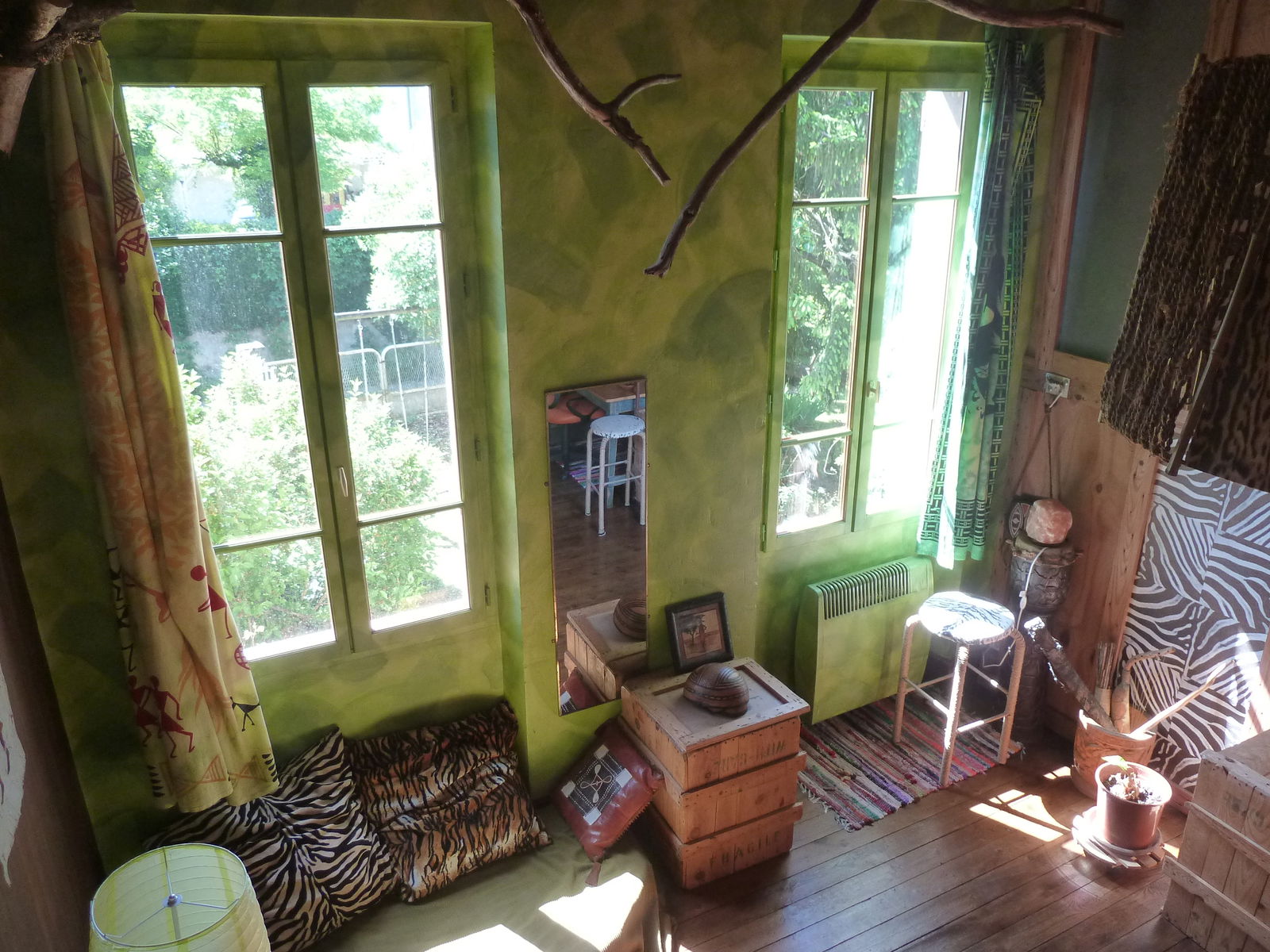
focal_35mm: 25
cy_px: 476
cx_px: 635
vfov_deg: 54.9
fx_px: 917
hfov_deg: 69.4
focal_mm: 4.1
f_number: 3.3
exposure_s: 1/30
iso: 200
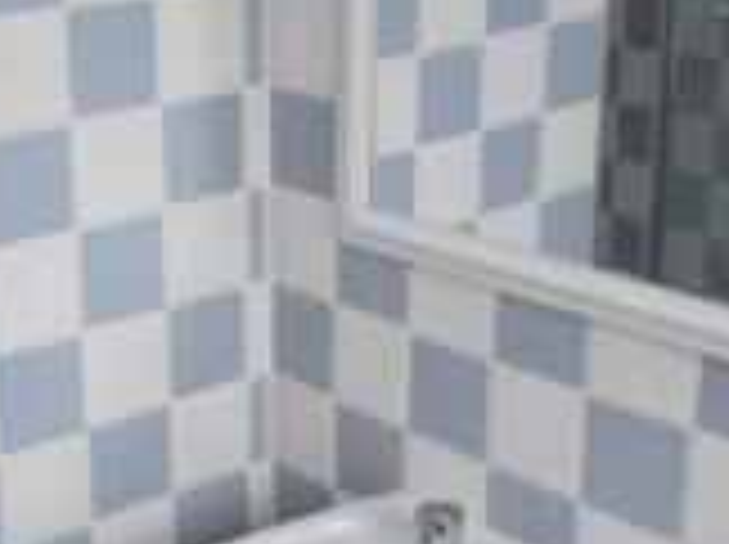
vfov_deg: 20.9
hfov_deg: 27.1
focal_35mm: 70
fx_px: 1472
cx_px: 122
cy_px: 357
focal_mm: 12
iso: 1000
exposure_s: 1/60
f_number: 4
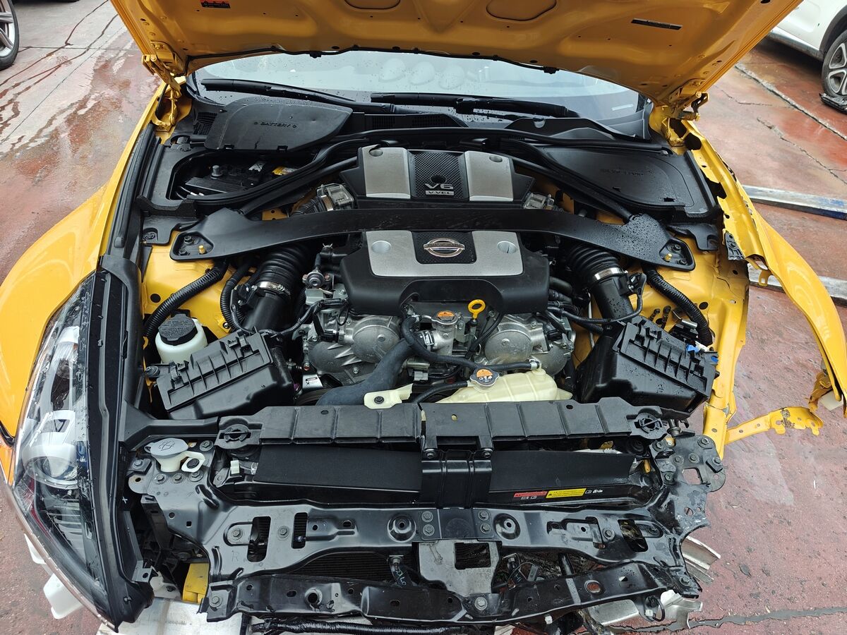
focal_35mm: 23
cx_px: 424
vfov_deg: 58.9
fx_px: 563
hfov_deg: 73.9
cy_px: 318
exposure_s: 1/100
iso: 100
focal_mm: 6.06
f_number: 1.69
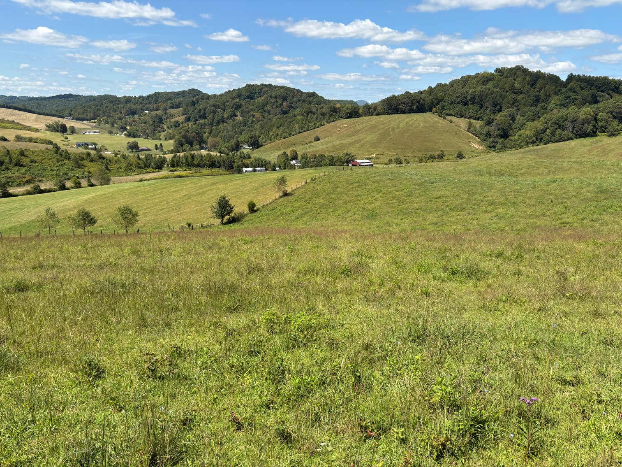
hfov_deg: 67.3
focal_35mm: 26
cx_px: 311
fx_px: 467
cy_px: 234
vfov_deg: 53.1
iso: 50
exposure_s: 1/2288
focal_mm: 5.96
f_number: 1.6
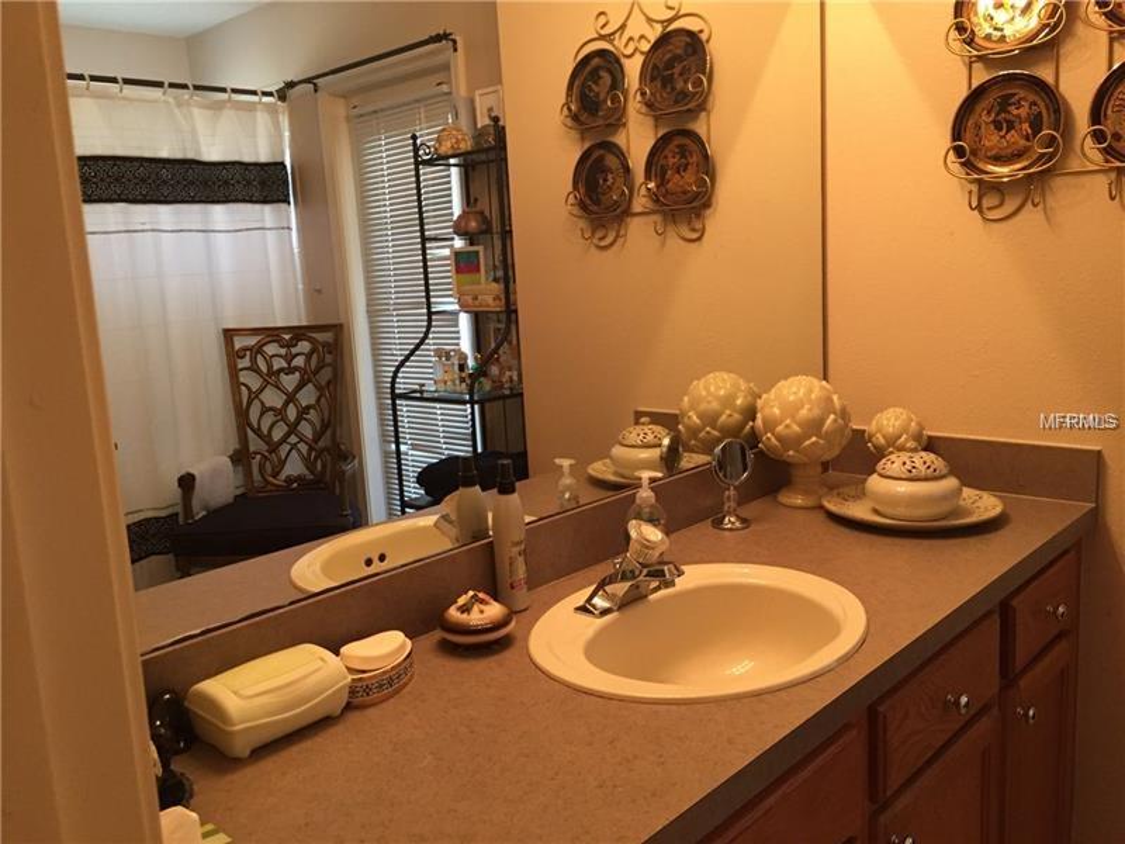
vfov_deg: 48.2
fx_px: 942
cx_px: 562
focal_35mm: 29
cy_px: 422
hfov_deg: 61.7
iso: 160
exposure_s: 1/30
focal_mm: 4.15
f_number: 2.2
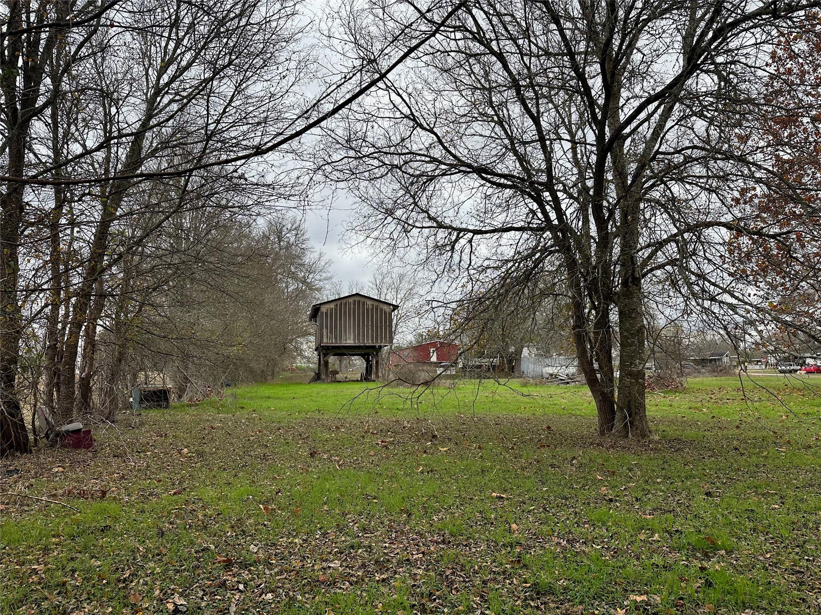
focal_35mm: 24
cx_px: 410
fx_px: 569
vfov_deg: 56.8
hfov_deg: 71.6
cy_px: 308
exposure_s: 1/2110
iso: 80
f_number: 1.78
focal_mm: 6.86
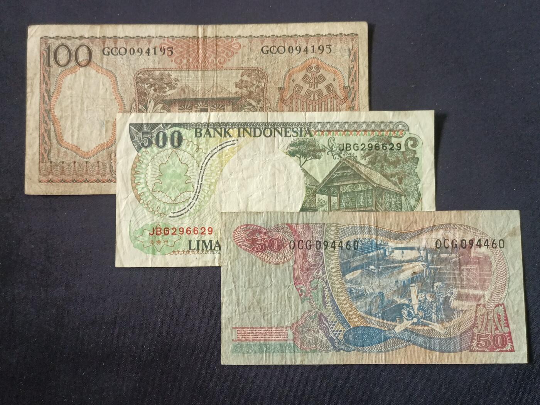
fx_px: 577
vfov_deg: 38.7
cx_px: 270
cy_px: 202
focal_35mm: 37
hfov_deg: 50.1
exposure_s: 1/40
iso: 678
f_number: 1.8
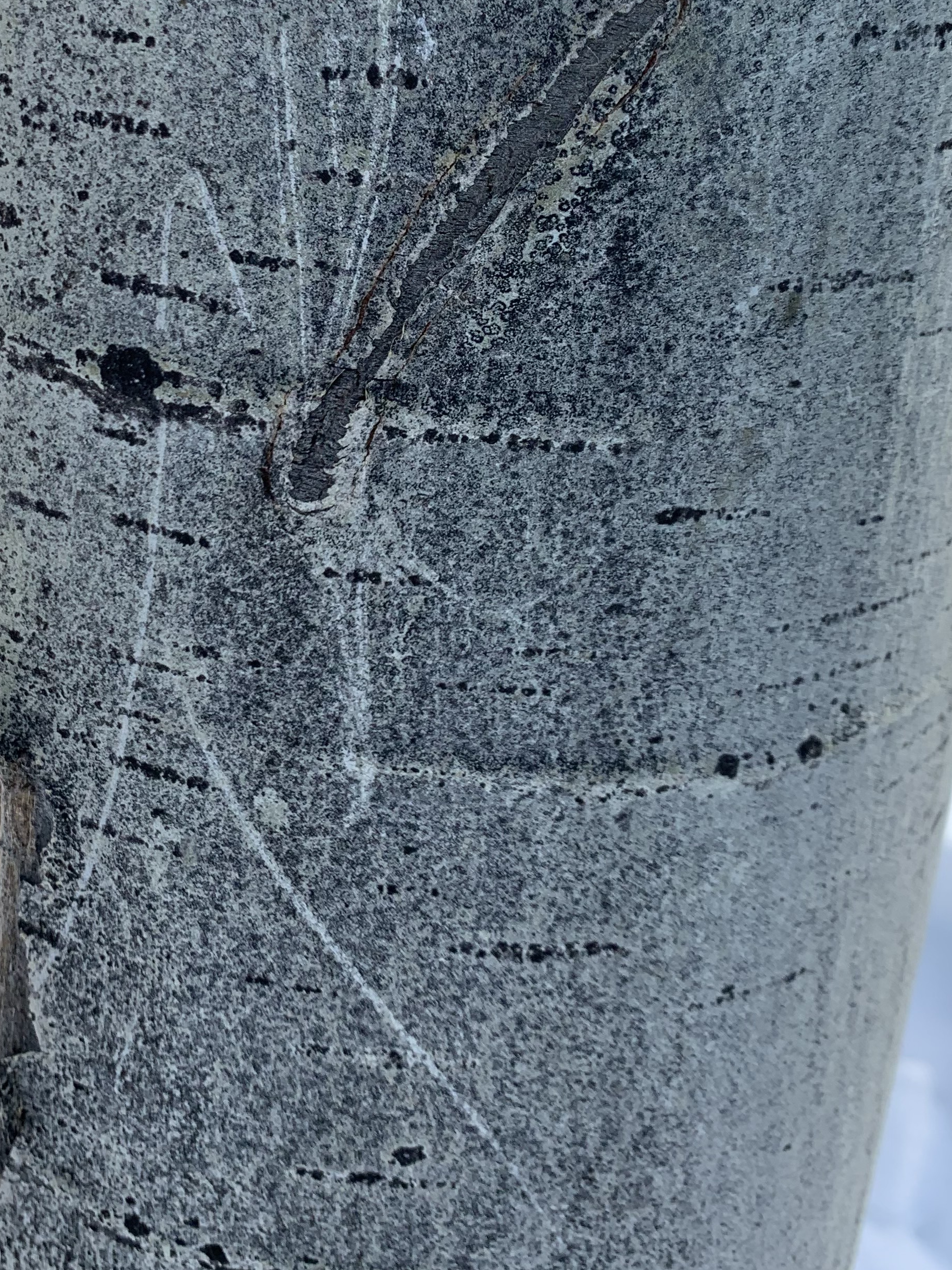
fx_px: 1577
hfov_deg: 33.4
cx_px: 335
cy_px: 380
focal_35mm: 43
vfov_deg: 43.0
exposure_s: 1/546
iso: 25
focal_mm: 4.25
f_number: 1.8
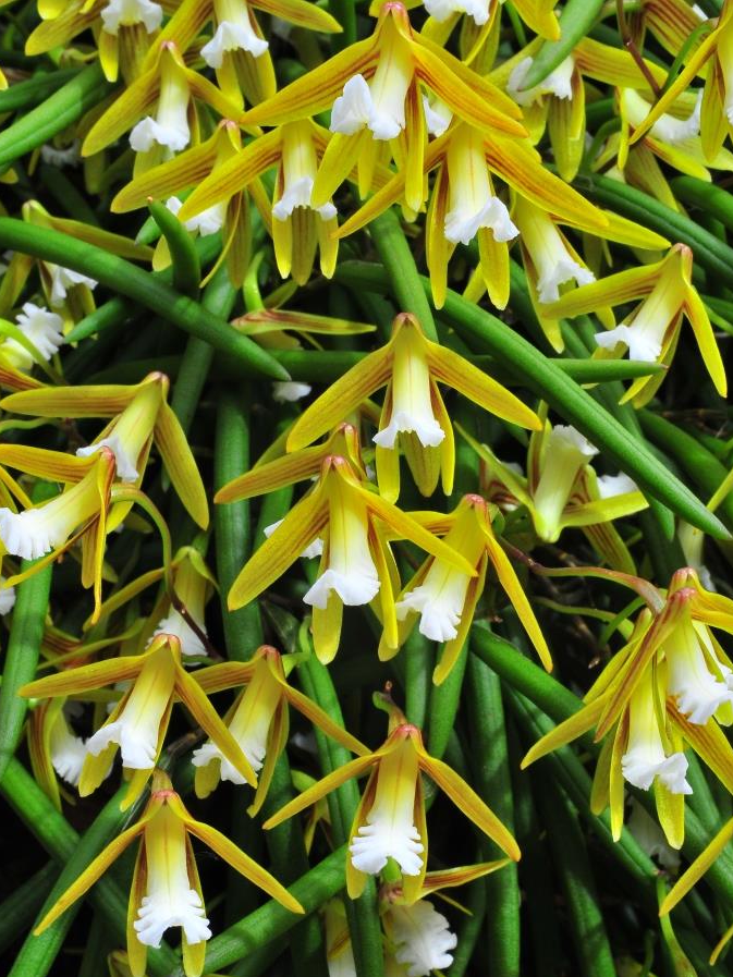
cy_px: 539
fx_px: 1624
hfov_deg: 25.4
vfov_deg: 33.4
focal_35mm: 58
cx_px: 366
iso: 400
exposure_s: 1/50
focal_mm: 35
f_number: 25
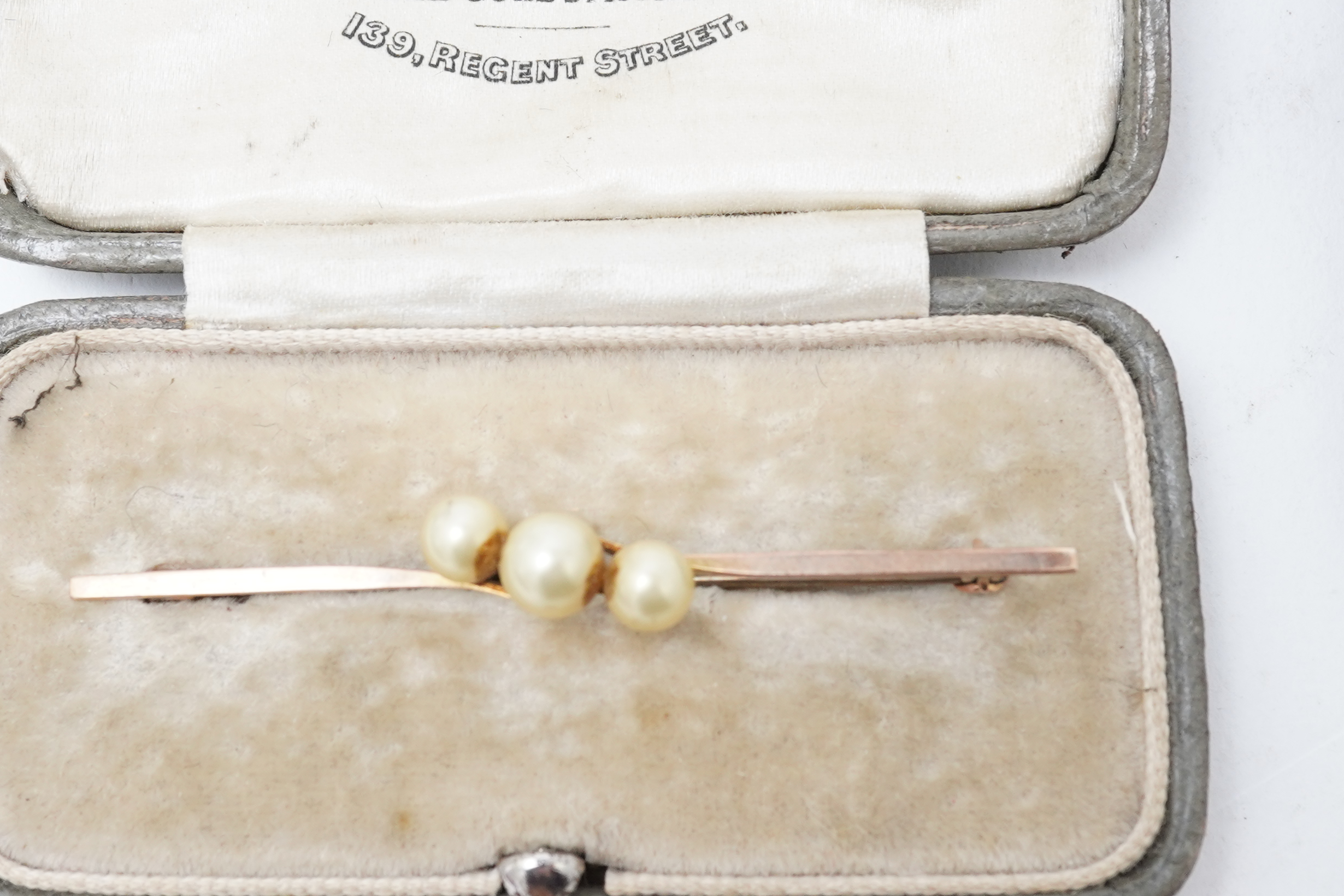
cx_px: 569
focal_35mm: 72
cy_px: 275
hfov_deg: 28.0
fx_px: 2688
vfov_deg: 18.9
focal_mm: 30
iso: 800
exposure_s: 1/125
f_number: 18
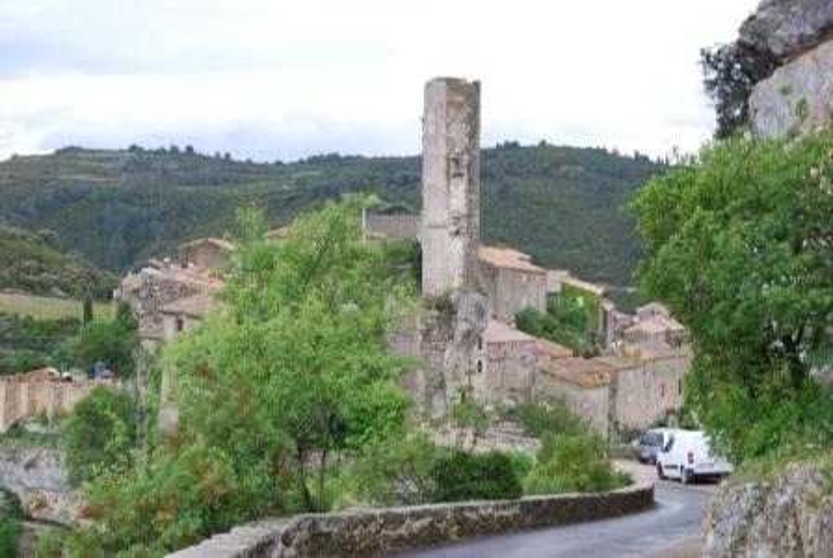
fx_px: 1599
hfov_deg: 29.2
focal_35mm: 69
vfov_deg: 19.8
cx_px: 416
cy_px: 279
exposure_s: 1/80
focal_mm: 46
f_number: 8
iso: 200
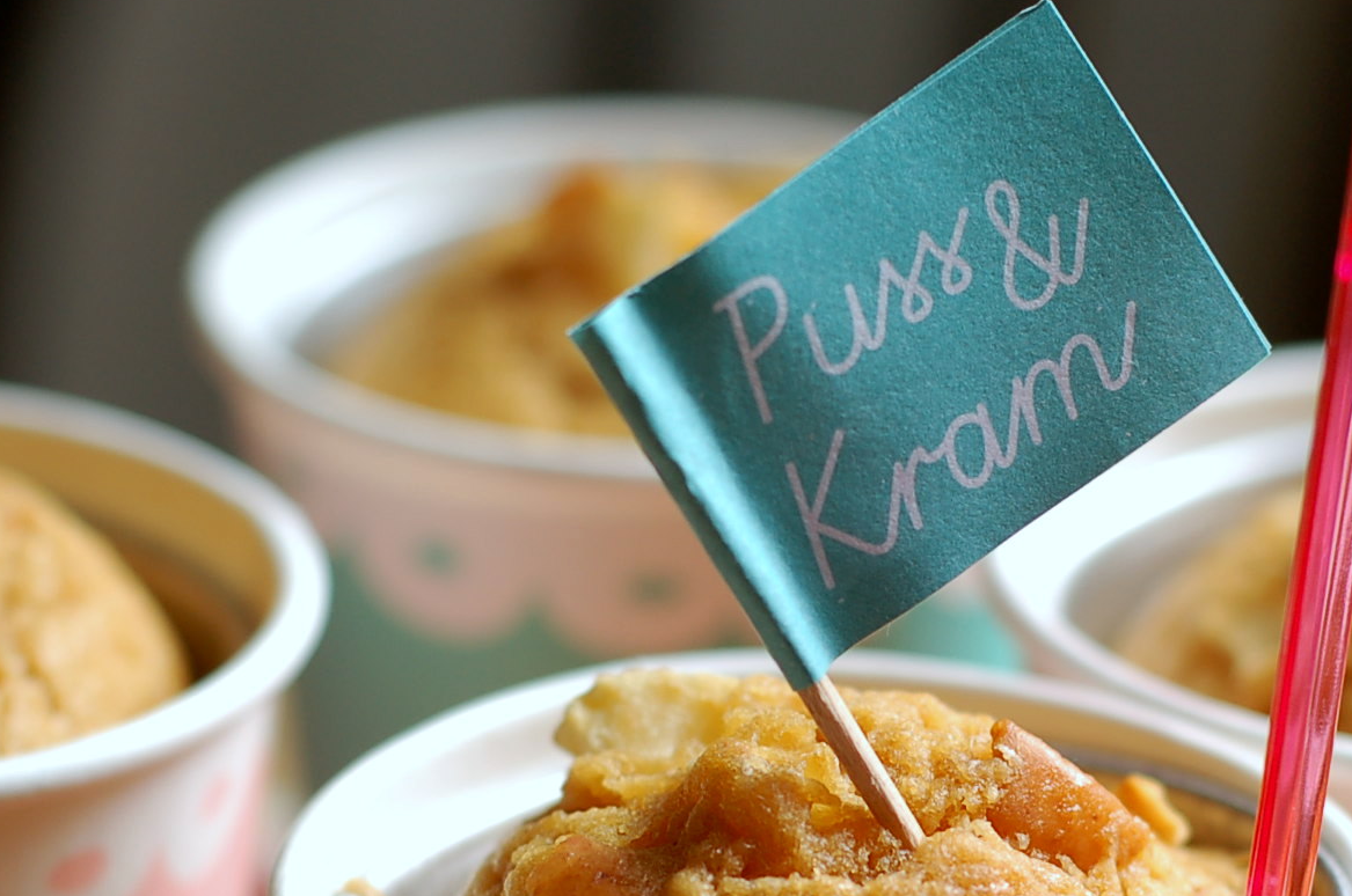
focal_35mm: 145
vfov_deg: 9.4
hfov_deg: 14.2
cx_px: 644
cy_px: 719
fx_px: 5437
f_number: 3.2
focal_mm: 50
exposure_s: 1/50
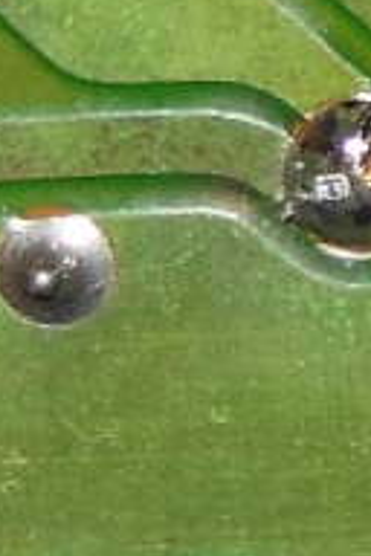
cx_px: 490
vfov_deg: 21.9
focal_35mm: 92
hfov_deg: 14.2
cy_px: 122
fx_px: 1422
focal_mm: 6.8
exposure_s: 1/30
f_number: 7.2
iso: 125
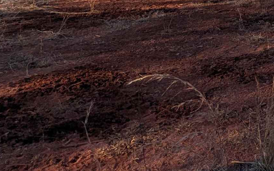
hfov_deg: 27.4
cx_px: 366
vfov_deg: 19.1
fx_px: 455
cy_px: -73
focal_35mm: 61
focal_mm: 2.35
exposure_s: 1/1009
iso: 53
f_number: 2.2
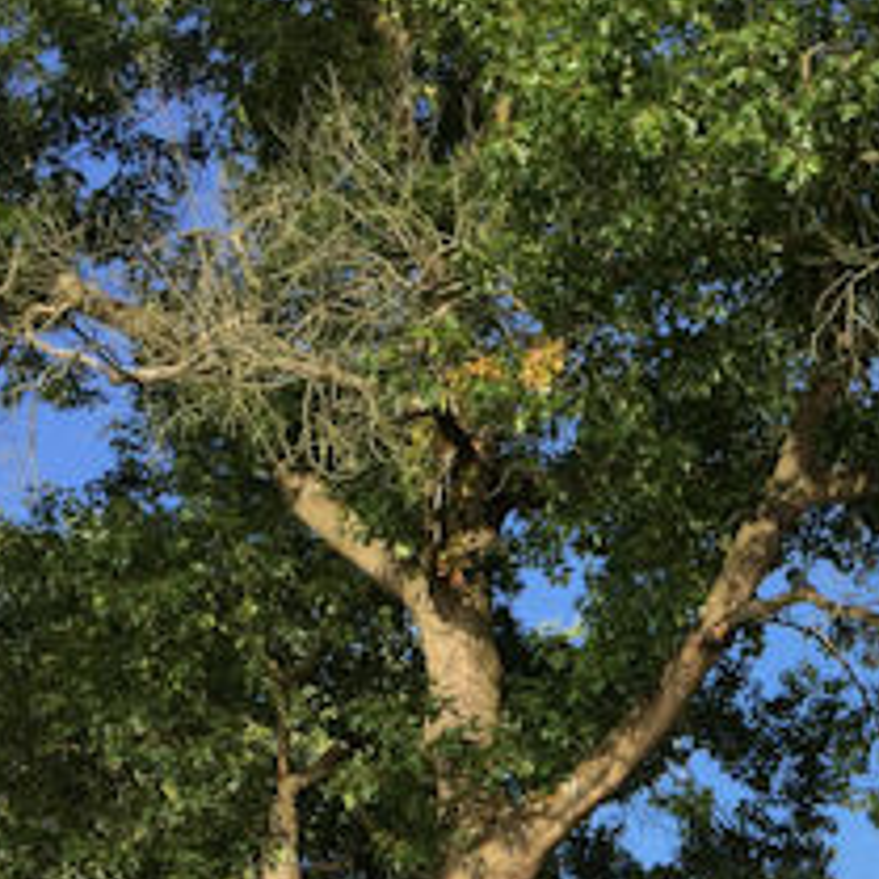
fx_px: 2155
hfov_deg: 22.3
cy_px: 950
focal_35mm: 75
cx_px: 854
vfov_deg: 21.9
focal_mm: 4.15
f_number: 2.2
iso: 32
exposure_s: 1/1236
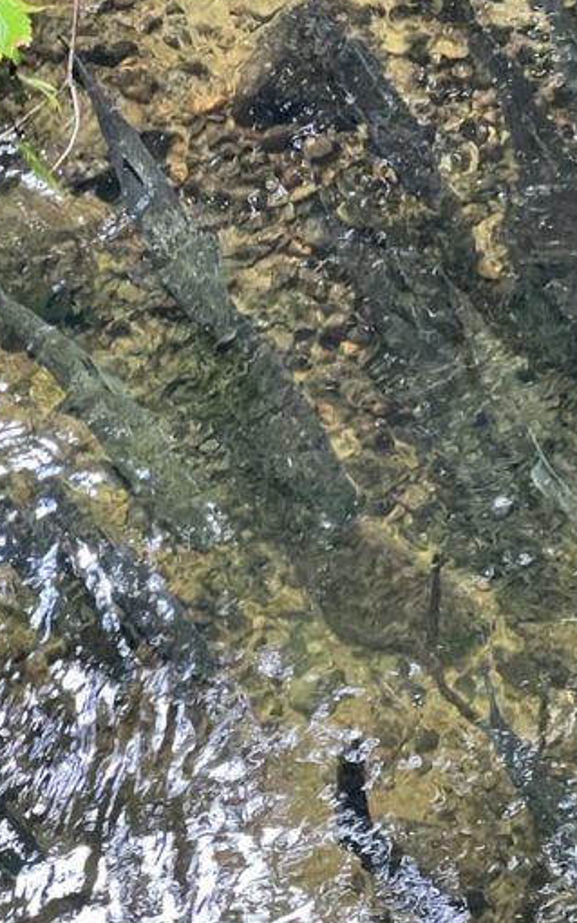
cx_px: 468
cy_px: 509
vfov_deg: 12.8
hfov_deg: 8.0
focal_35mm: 164
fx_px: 4124
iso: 400
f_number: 2.8
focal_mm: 9
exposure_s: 1/60
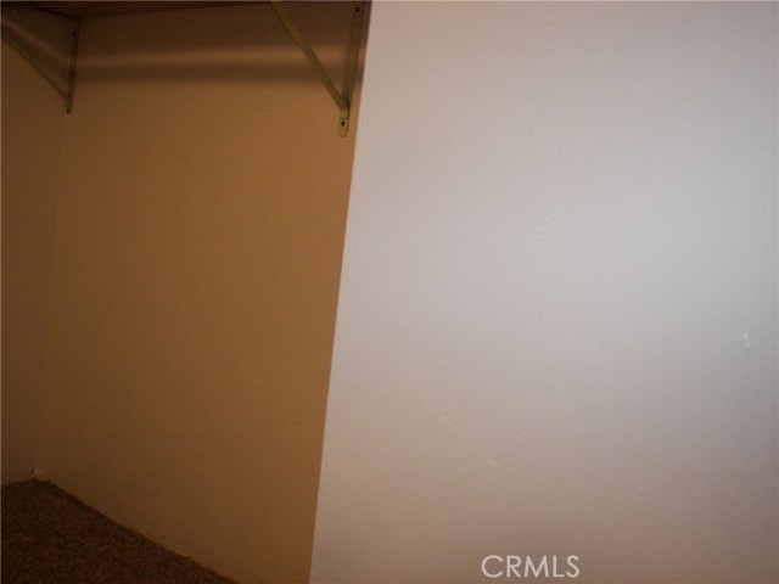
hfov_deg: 51.4
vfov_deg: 39.7
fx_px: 810
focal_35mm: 36
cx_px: 390
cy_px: 292
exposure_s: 1/30
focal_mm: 6
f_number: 2.8
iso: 100
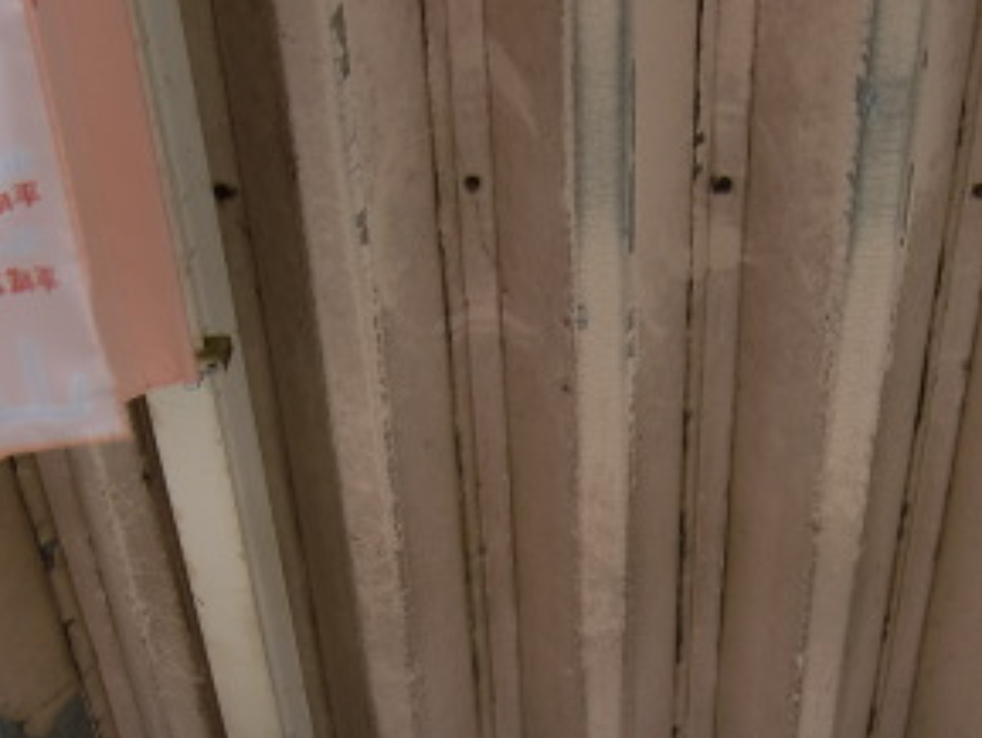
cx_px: 622
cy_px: 779
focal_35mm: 62
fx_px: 1760
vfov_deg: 22.5
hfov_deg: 31.0
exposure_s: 1/160
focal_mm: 4.9
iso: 64
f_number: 2.6
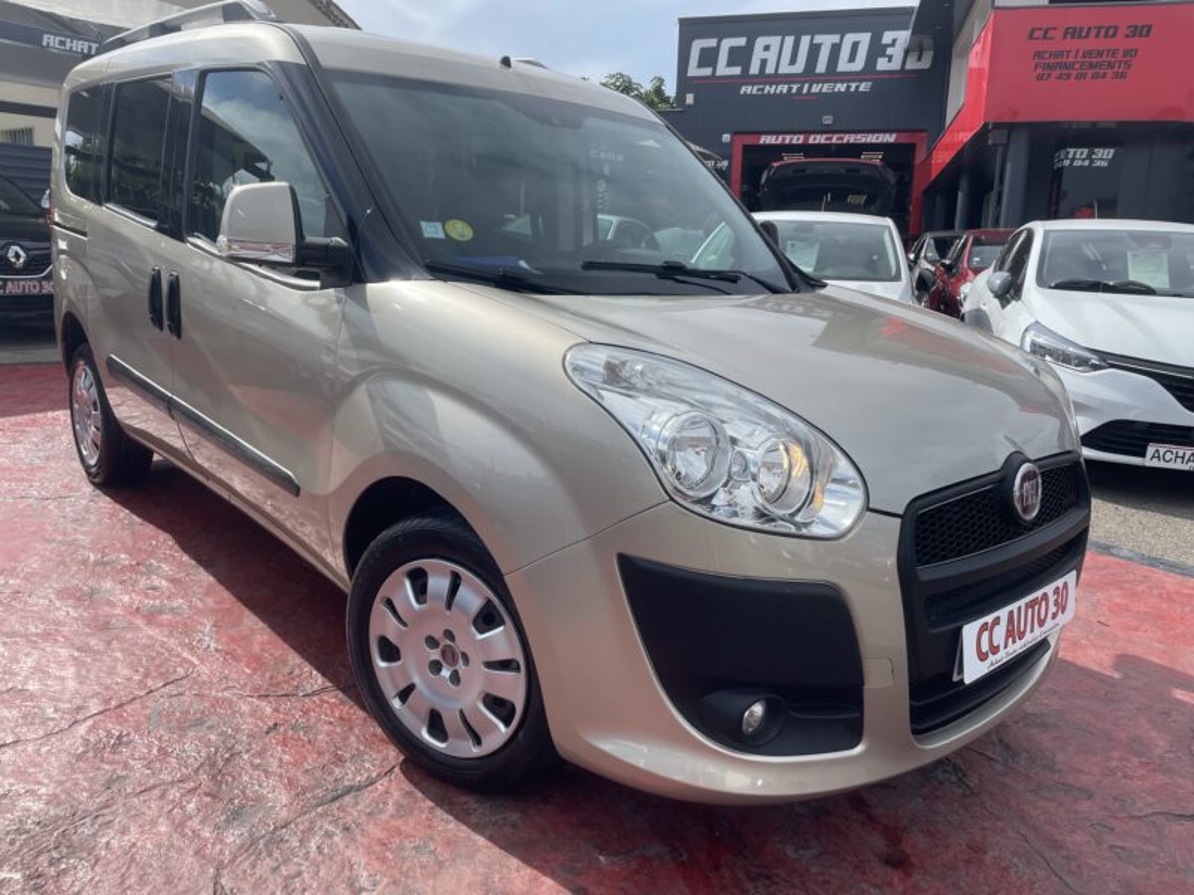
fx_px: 897
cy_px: 448
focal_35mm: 26
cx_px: 597
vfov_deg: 53.1
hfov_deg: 67.3
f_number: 1.6
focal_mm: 4.2
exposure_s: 1/2882
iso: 32
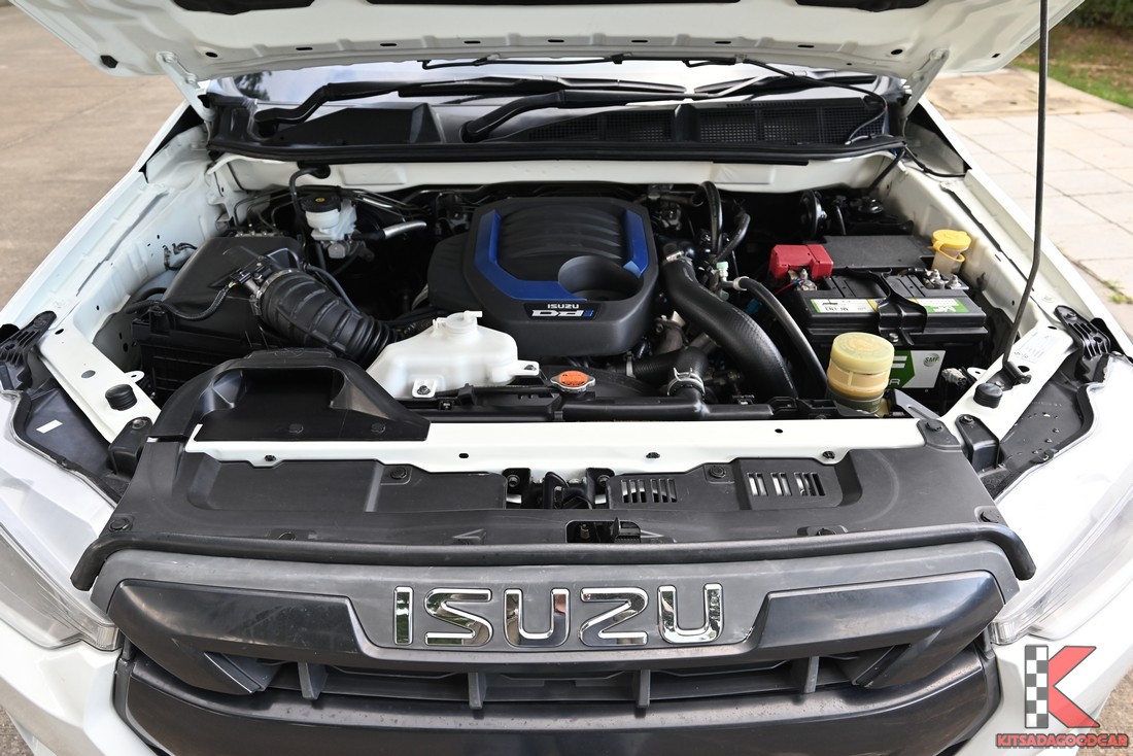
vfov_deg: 53.2
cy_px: 378
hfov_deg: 73.7
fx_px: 755
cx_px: 566
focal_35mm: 24
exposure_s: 1/180
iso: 560
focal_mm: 24
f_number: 5.6
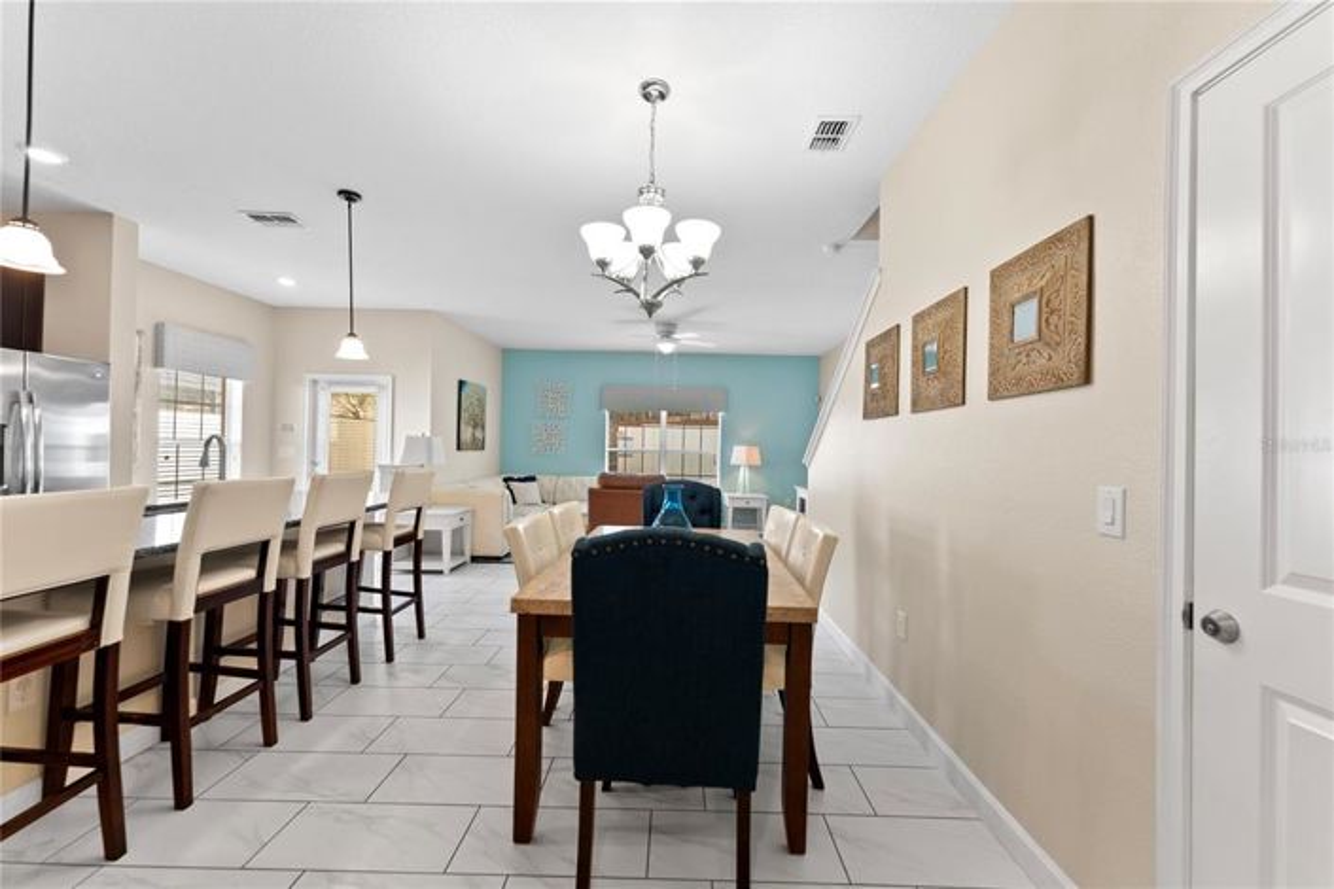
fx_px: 519
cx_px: 667
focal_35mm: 14
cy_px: 444
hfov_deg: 104.3
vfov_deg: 81.2
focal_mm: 14
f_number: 7.1
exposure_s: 1/4
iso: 250
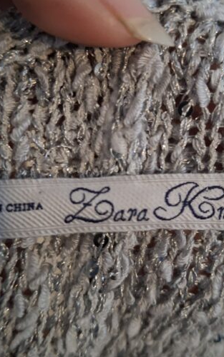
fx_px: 380
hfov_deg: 32.7
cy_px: 159
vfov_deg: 50.3
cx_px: 138
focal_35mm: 39
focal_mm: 5.54
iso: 500
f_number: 1.8
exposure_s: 1/24
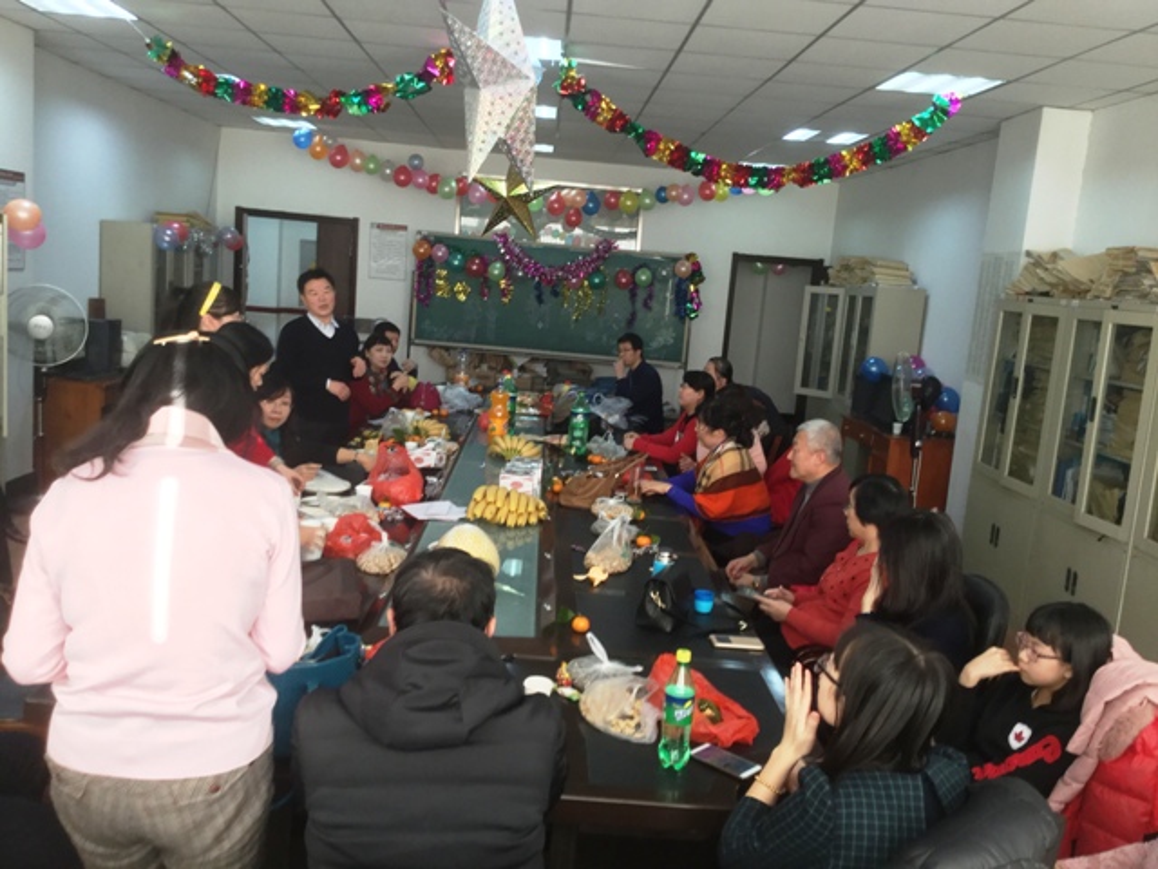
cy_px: 434
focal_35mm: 31
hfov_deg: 58.4
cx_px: 579
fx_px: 1037
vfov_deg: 45.4
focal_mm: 3.3
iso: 80
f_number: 2.4
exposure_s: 1/33
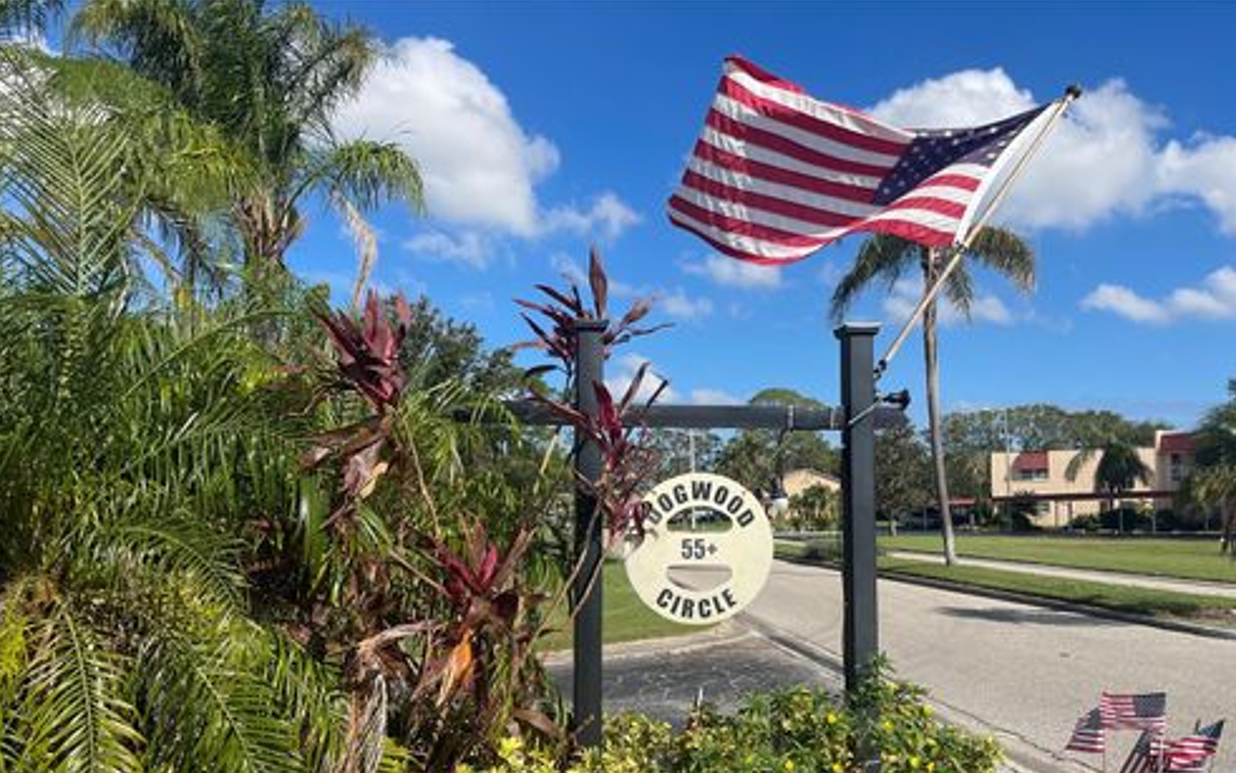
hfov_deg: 68.4
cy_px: 470
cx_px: 617
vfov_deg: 45.7
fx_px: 910
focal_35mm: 27
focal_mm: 5.1
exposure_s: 1/3922
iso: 32
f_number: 1.6
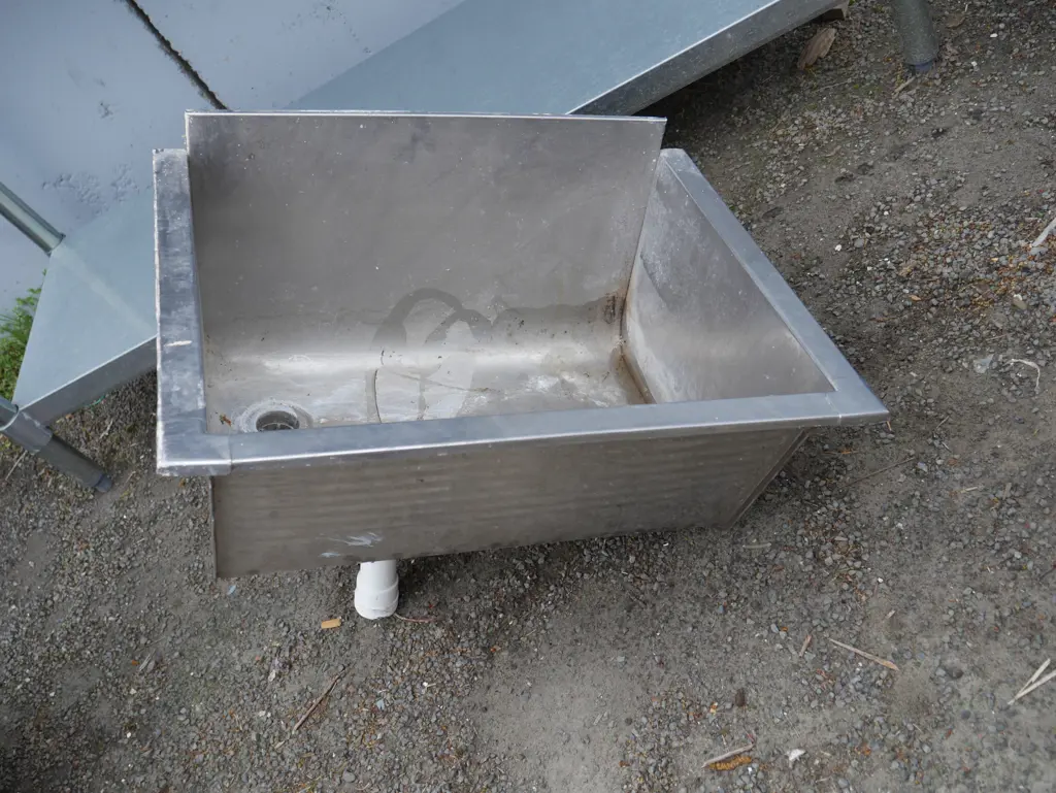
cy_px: 396
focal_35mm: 36
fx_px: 1099
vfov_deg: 39.7
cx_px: 528
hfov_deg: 51.3
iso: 200
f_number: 4.5
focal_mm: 18
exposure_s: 1/125
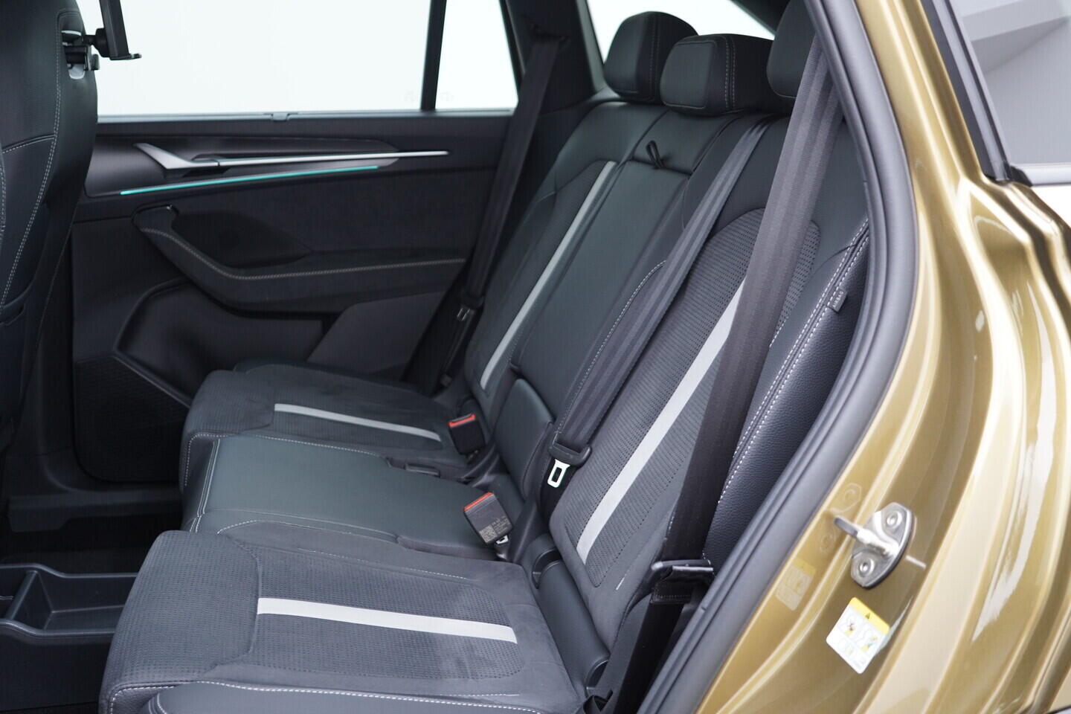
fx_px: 1071
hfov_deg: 53.1
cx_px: 536
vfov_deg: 36.9
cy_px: 357
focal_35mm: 36
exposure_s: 1/40
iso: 400
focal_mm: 24
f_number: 2.8
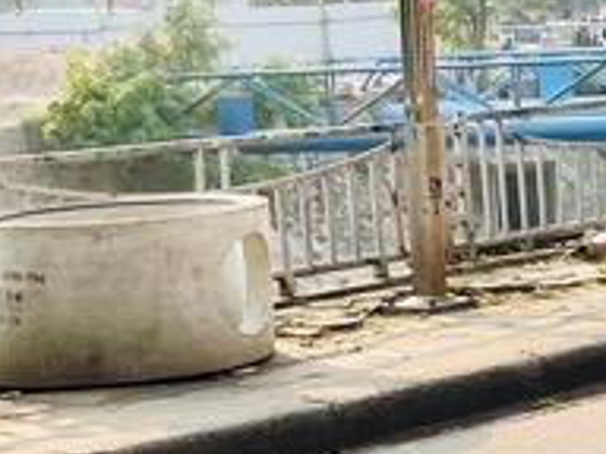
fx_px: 2433
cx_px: 1102
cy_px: -13
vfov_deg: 10.6
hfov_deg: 12.8
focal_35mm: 139
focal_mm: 5.1
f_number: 1.6
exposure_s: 1/1309
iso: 32
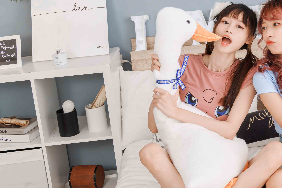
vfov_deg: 19.2
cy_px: 93
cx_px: 265
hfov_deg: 27.2
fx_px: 556
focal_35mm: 71
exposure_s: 1/100
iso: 200
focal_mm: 37
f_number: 7.1
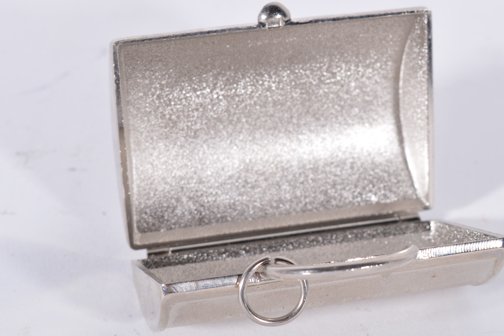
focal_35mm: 121
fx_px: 1690
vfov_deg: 11.4
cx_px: 296
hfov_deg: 17.0
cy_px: 173
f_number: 11
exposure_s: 1/160
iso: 100
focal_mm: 55
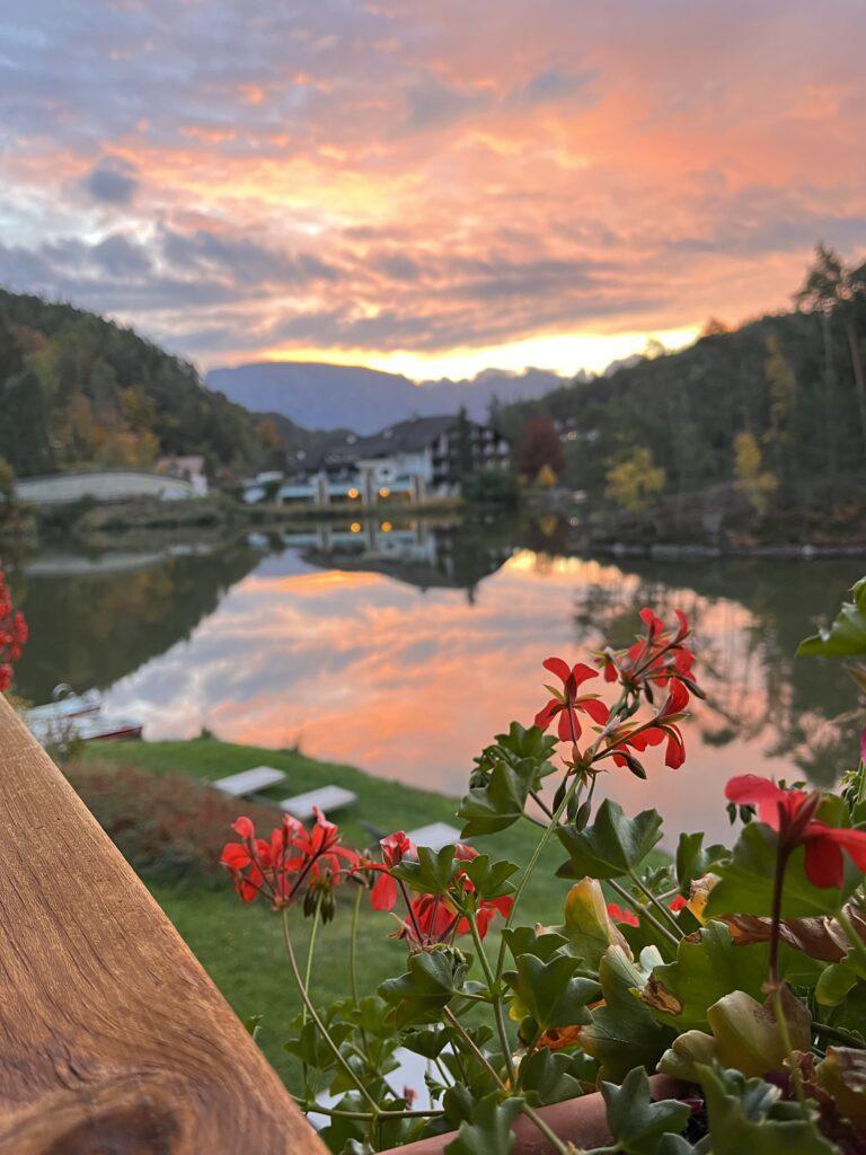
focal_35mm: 26
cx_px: 433
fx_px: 867
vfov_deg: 67.3
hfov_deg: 53.1
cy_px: 578
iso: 400
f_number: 1.6
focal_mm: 5.1
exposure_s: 1/60
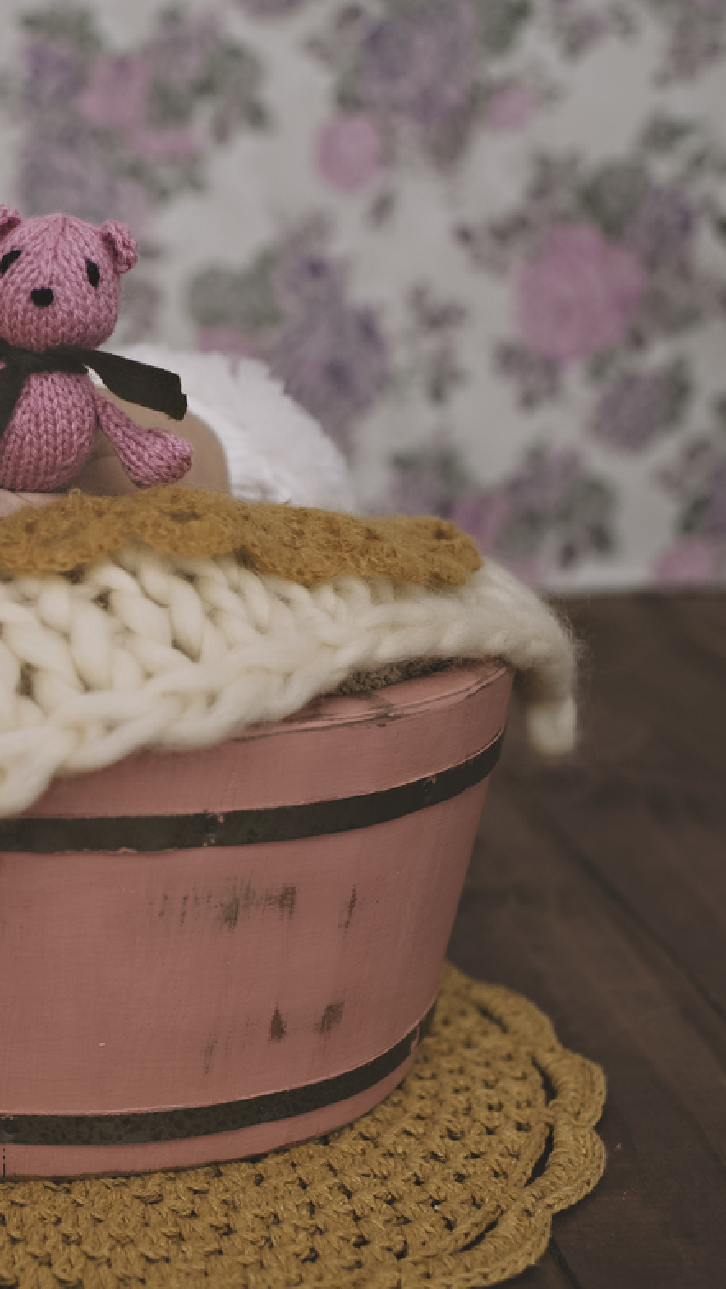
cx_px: 0
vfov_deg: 37.2
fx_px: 1915
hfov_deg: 20.8
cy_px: 649
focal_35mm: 56
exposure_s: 1/250
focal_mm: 35
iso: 200
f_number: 2.8
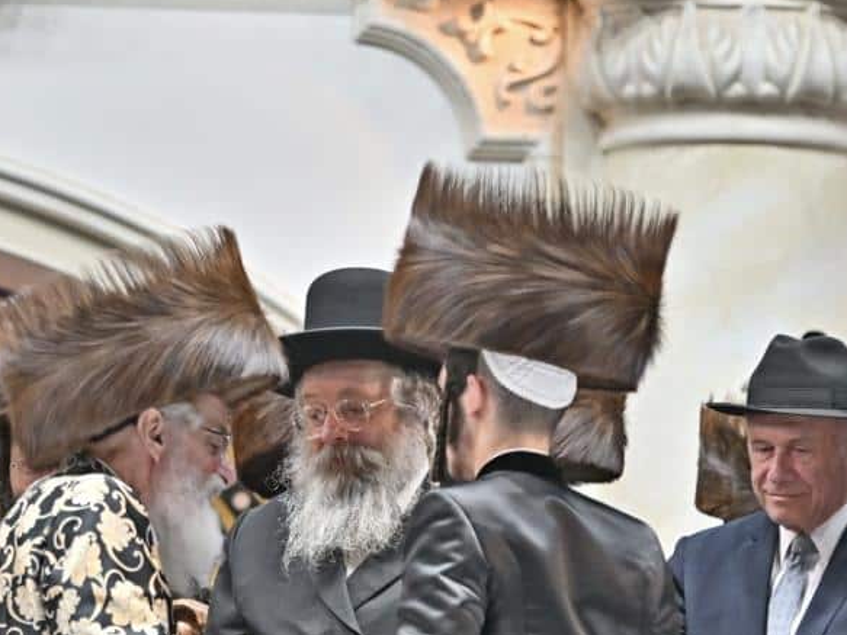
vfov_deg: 3.9
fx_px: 9296
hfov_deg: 5.2
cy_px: 466
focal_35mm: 380
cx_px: 359
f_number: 2.8
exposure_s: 1/640
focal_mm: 150
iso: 640
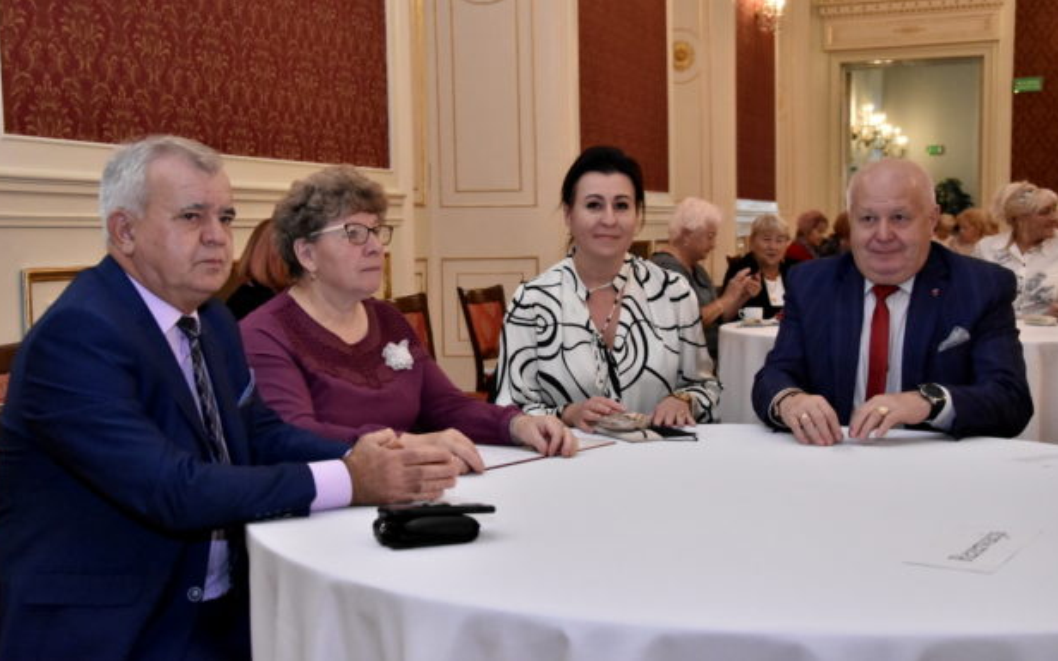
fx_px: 1442
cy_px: 304
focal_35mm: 50
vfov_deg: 25.8
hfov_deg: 40.3
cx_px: 522
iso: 4500
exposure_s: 1/200
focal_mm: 32
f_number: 5
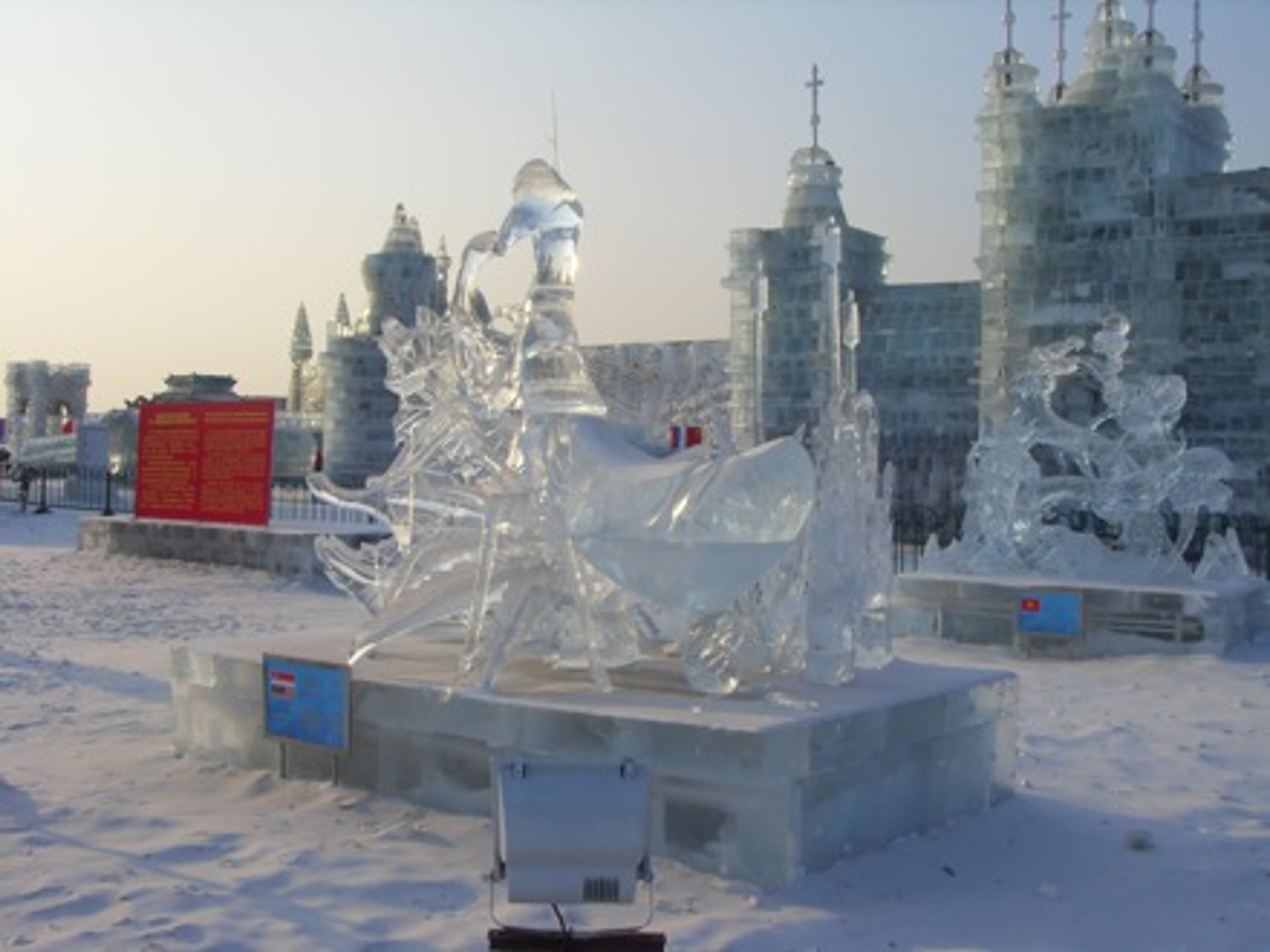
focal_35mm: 39
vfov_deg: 36.8
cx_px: 635
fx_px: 1431
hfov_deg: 47.9
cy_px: 476
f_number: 6.2
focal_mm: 6.6
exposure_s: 1/250
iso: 80
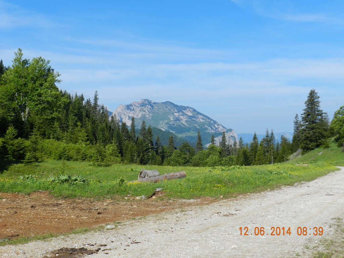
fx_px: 457
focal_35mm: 46
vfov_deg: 31.5
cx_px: 172
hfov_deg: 41.2
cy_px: 129
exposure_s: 1/1500
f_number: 4.2
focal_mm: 8.1
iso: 160
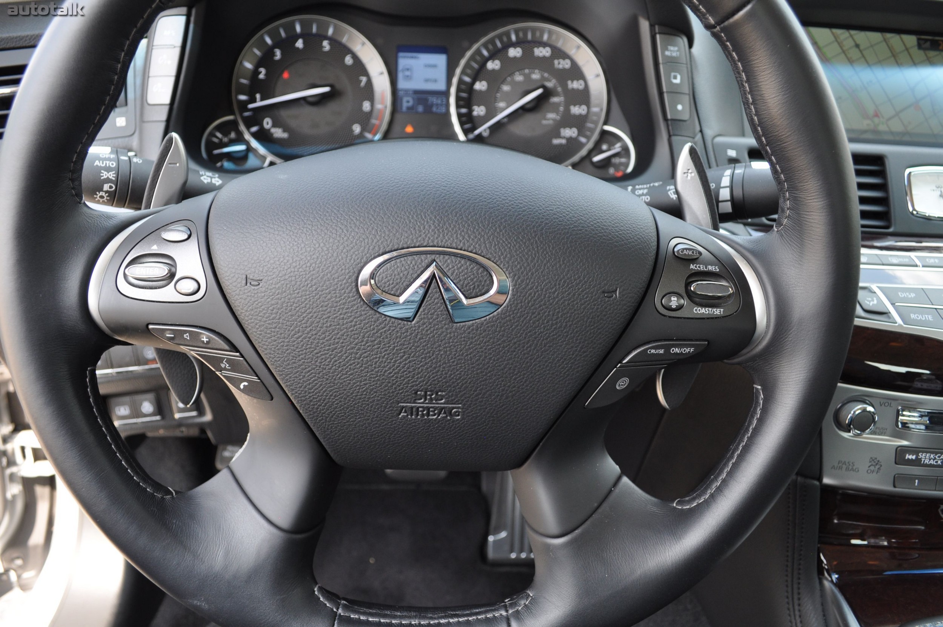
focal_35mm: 27
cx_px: 472
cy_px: 314
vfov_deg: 47.8
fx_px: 706
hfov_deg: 67.4
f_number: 5
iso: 400
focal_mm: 18
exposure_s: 1/100
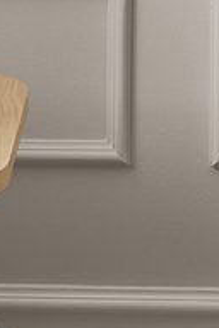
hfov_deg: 6.1
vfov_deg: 8.6
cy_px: -354
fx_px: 2062
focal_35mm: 226
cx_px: 130
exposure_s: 1/1.3
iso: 100
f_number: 9
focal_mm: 50
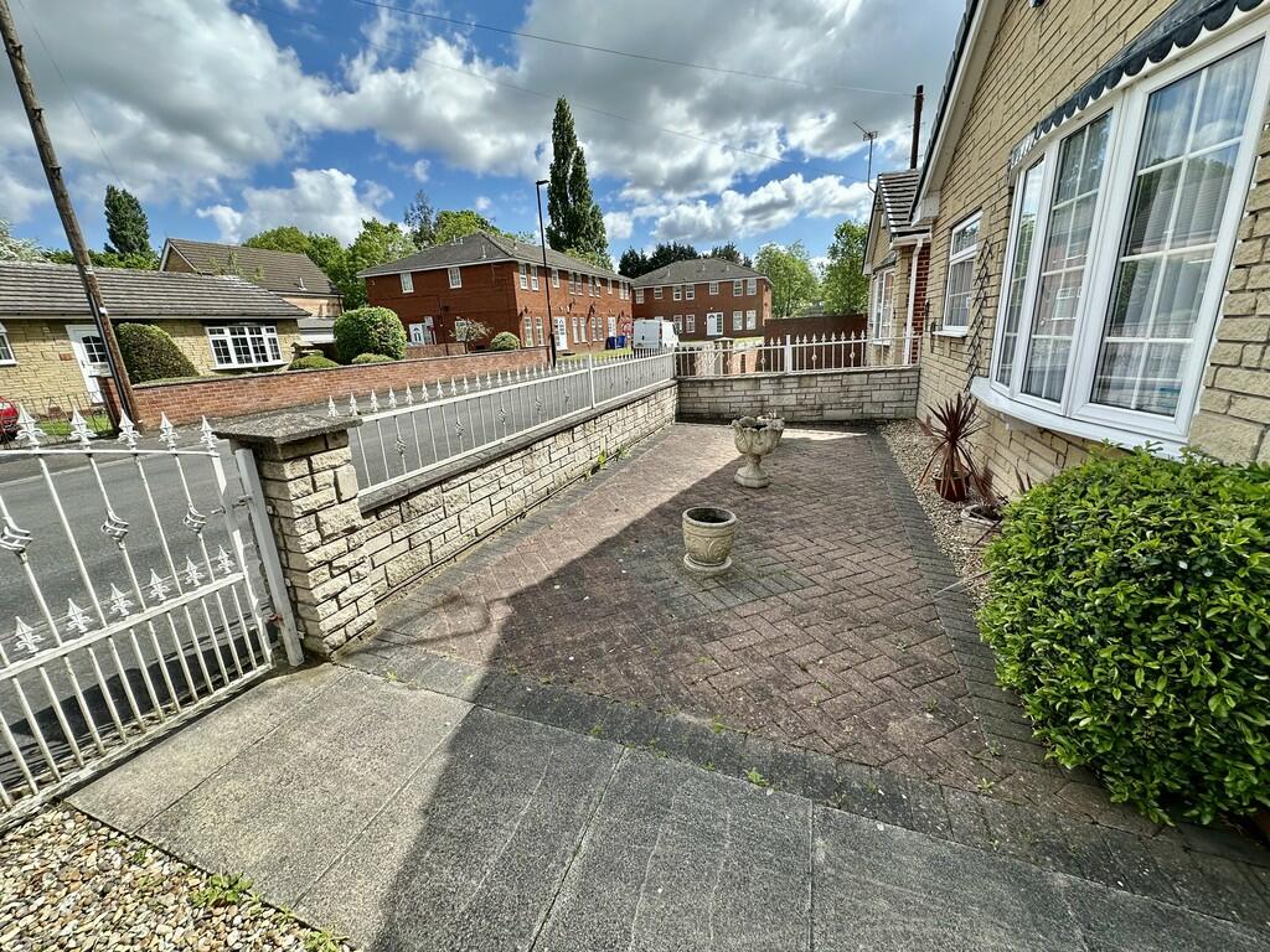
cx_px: 635
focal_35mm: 14
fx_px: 514
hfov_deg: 102.1
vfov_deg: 85.7
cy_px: 476
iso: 50
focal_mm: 2.22
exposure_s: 1/1182
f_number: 2.2
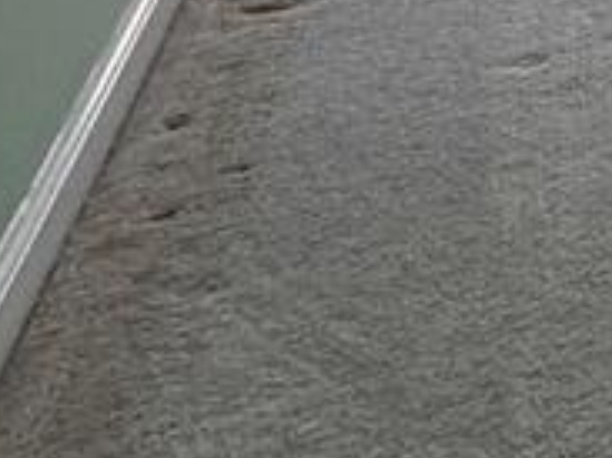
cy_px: -866
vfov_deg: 10.2
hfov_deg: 10.7
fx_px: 1943
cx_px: 1930
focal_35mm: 110
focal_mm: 2.22
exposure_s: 1/121
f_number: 2.2
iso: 160
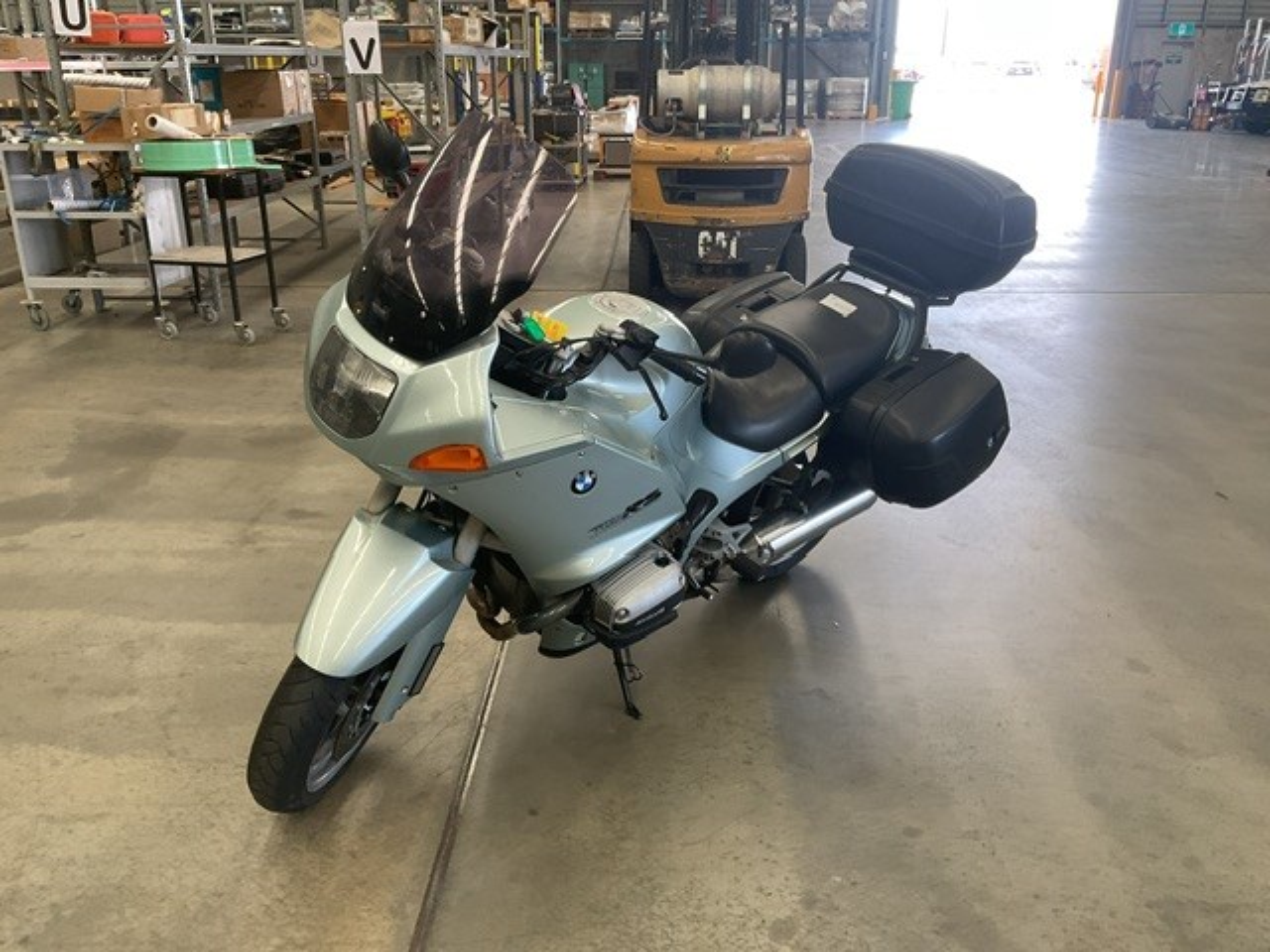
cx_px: 635
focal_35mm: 29
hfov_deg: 61.7
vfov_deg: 48.2
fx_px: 1064
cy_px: 476
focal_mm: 3
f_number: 1.8
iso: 64
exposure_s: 1/100
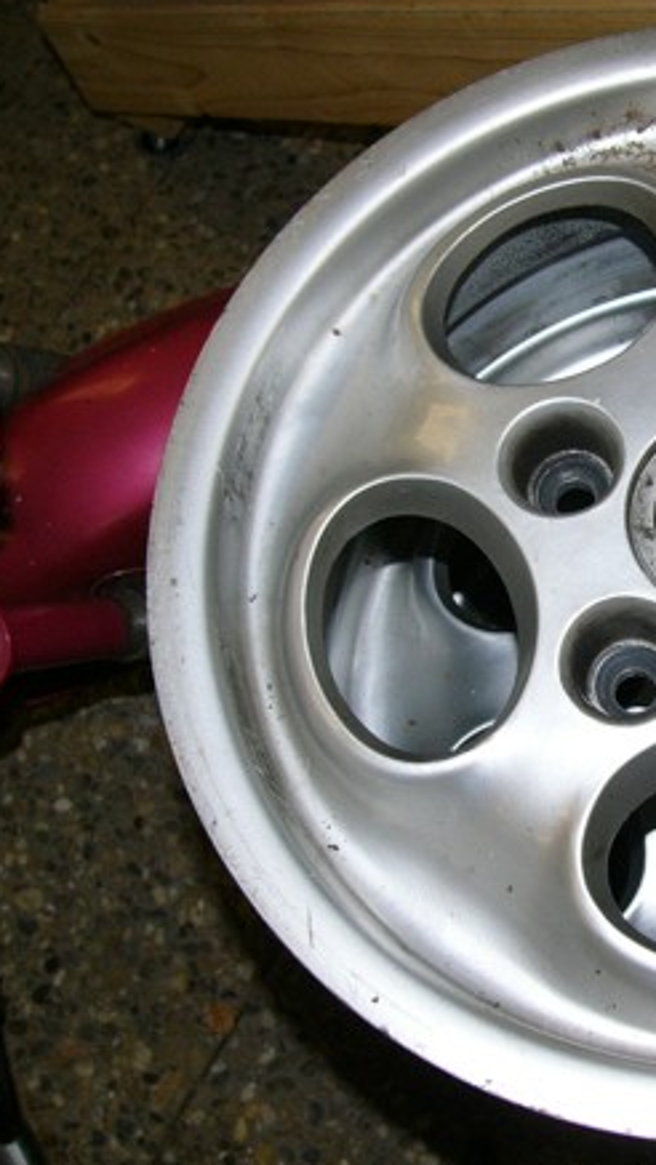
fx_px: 1638
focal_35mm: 53
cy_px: 580
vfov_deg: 39.2
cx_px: 729
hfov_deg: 21.4
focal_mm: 6
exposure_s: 1/60
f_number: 2.8
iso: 100
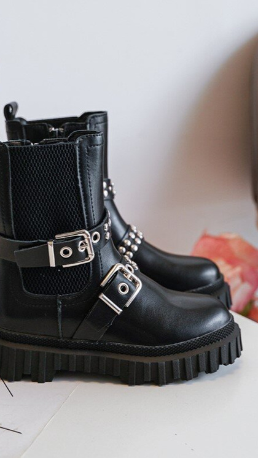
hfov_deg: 29.0
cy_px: 229
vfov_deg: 49.4
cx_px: 109
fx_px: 499
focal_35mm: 41
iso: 500
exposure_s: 1/100
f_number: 4
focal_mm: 39
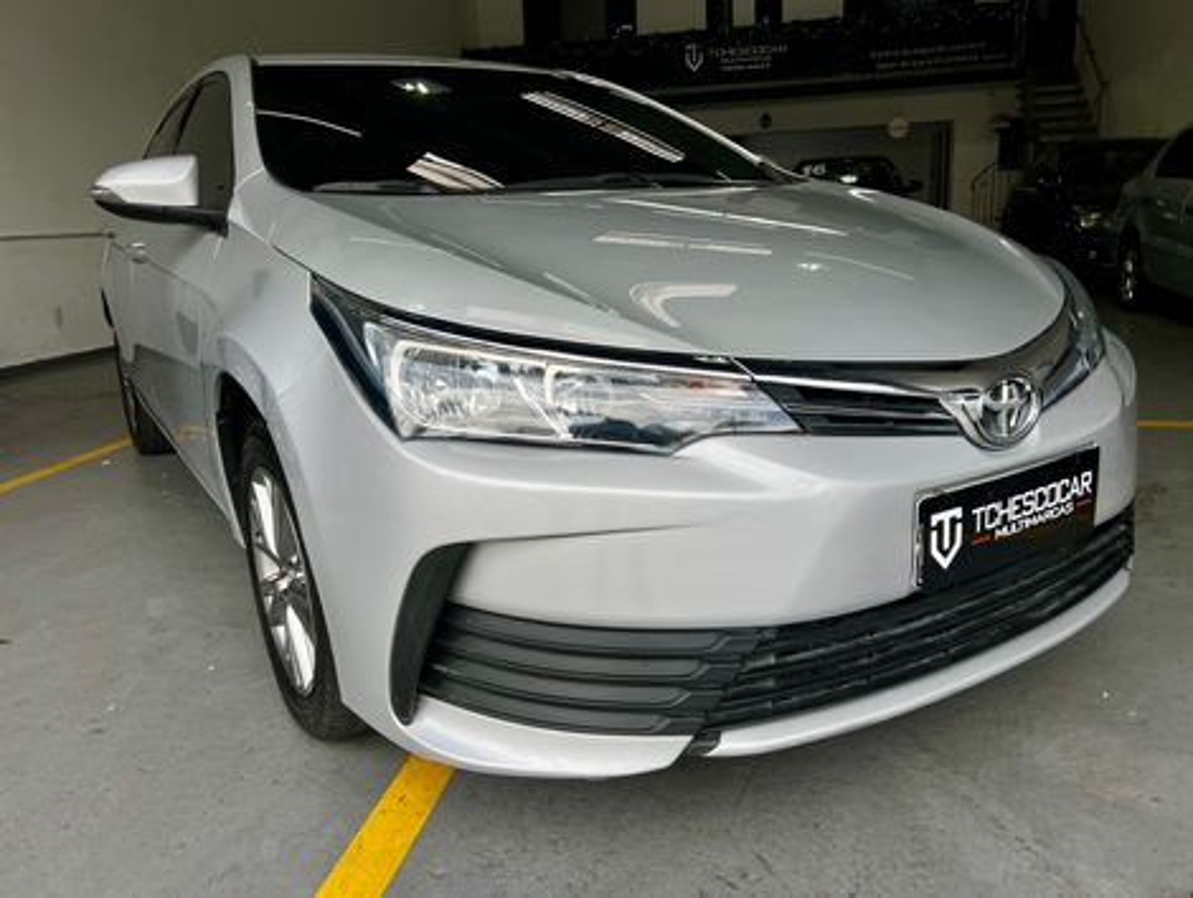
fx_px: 897
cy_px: 449
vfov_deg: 53.2
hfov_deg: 67.2
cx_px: 596
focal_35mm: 26
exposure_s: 1/1395
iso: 50
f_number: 1.5
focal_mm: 5.7
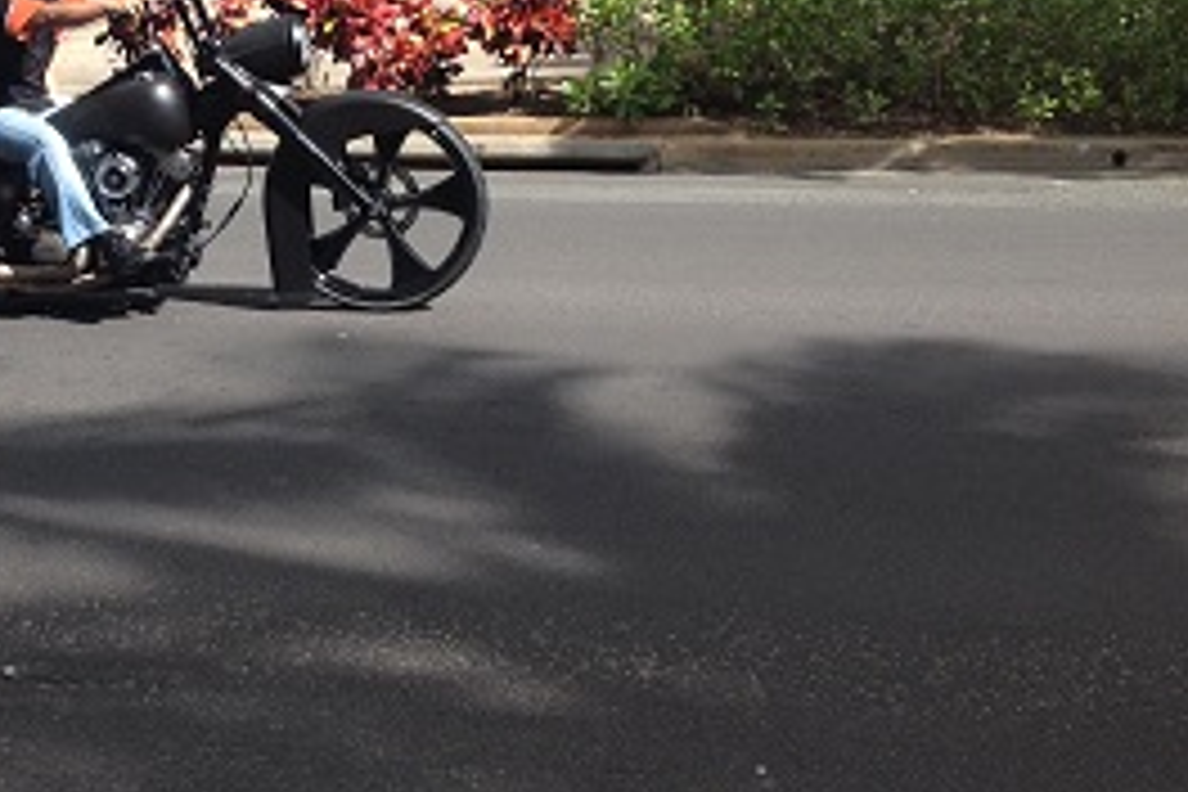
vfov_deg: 19.6
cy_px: 232
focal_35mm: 69
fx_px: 2277
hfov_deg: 28.9
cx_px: 342
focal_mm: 4.28
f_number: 2.4
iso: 50
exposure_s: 1/935
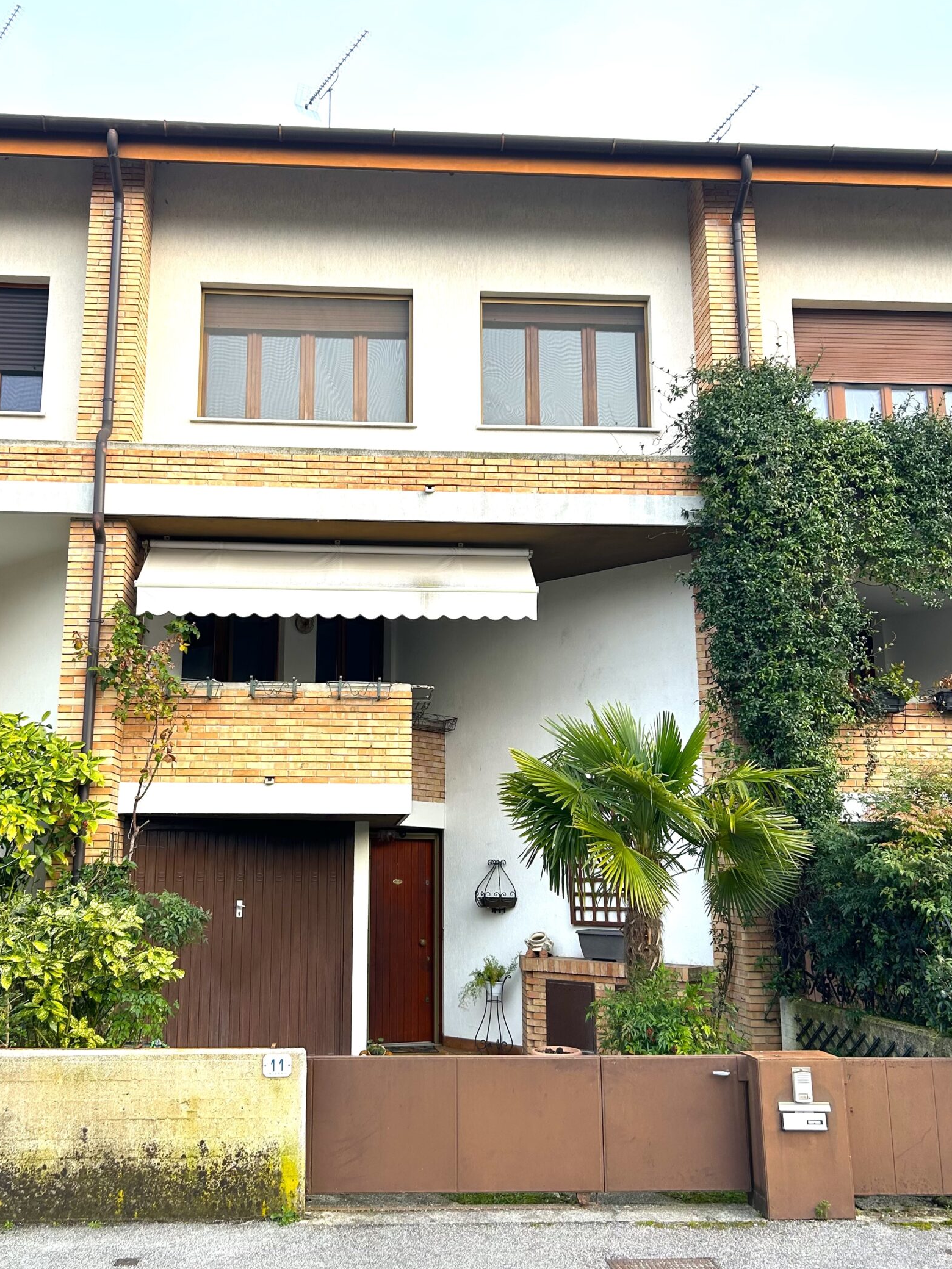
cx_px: 408
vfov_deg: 56.8
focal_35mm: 32
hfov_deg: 44.0
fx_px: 1173
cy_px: 641
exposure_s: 1/255
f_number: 1.5
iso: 40
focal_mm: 5.7
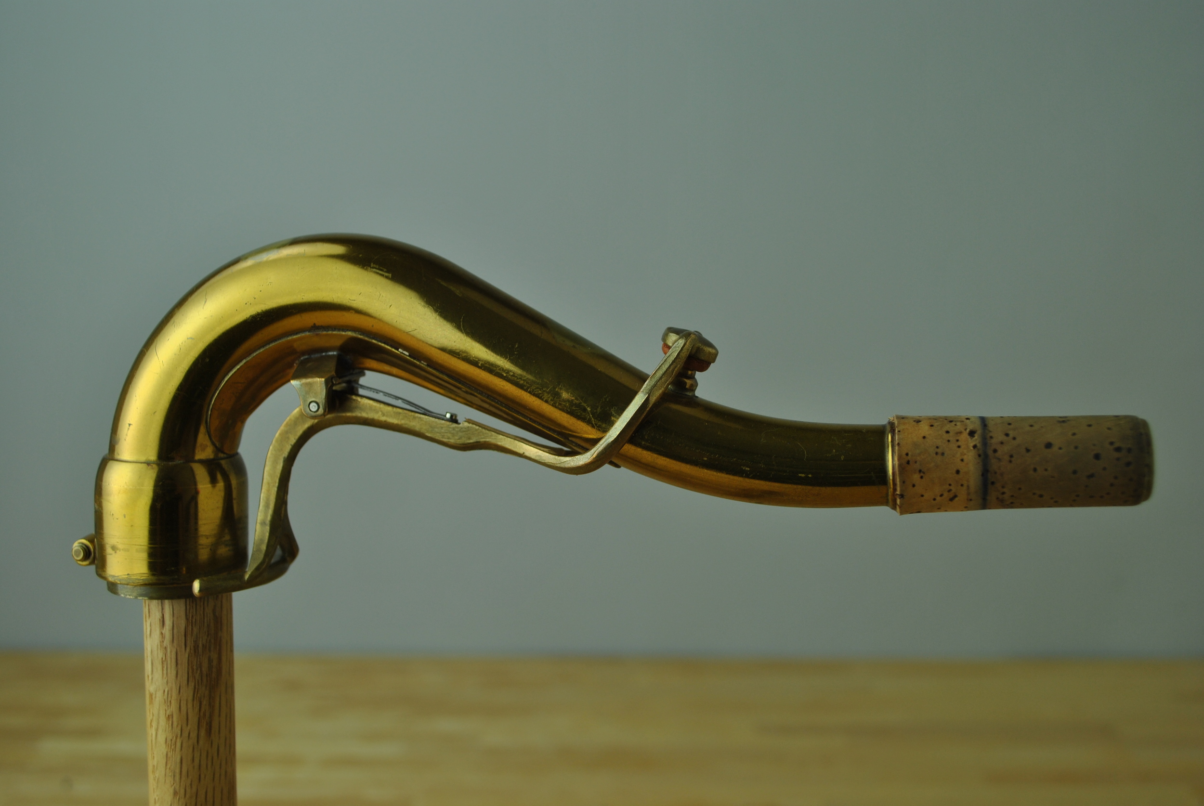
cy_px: 403
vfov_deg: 34.3
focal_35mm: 39
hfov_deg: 49.5
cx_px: 602
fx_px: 1306
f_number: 5.6
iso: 125
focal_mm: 26
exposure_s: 1/125
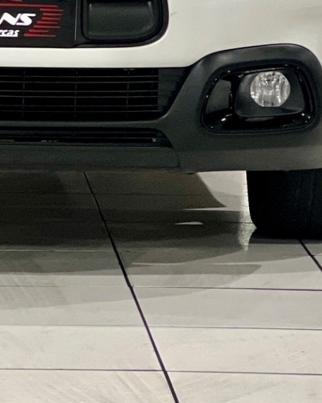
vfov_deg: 6.7
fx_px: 3385
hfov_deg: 5.4
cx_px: -4
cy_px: -143
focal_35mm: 284
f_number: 2.8
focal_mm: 9
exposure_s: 1/40
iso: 400
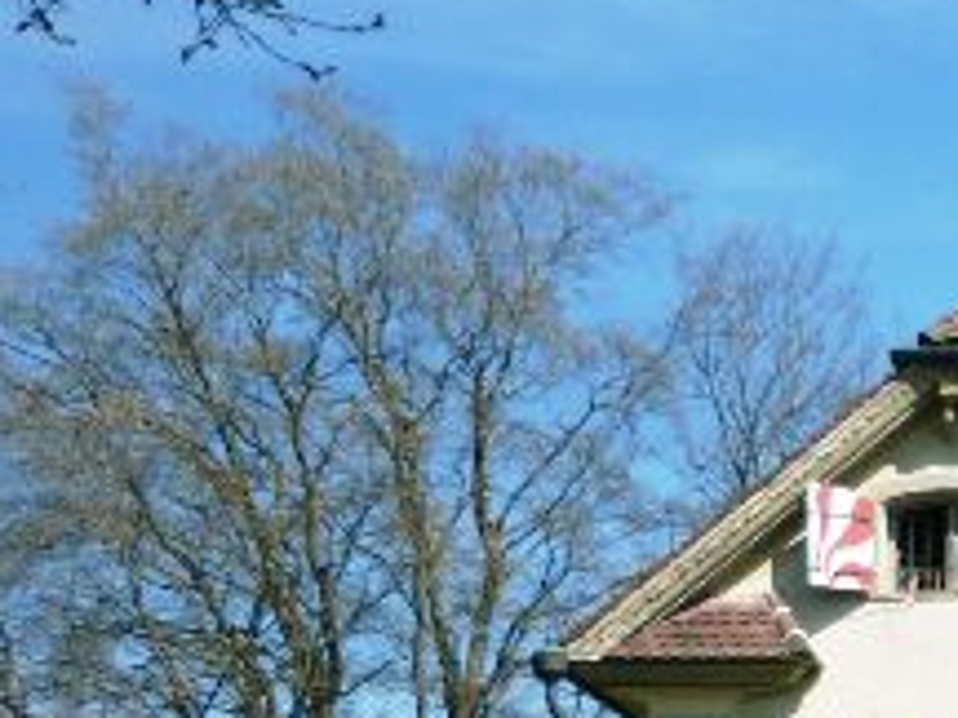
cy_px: 878
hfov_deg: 13.5
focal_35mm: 133
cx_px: 1628
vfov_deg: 10.9
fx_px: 3681
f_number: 8
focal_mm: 5.5
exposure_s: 1/200
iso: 80
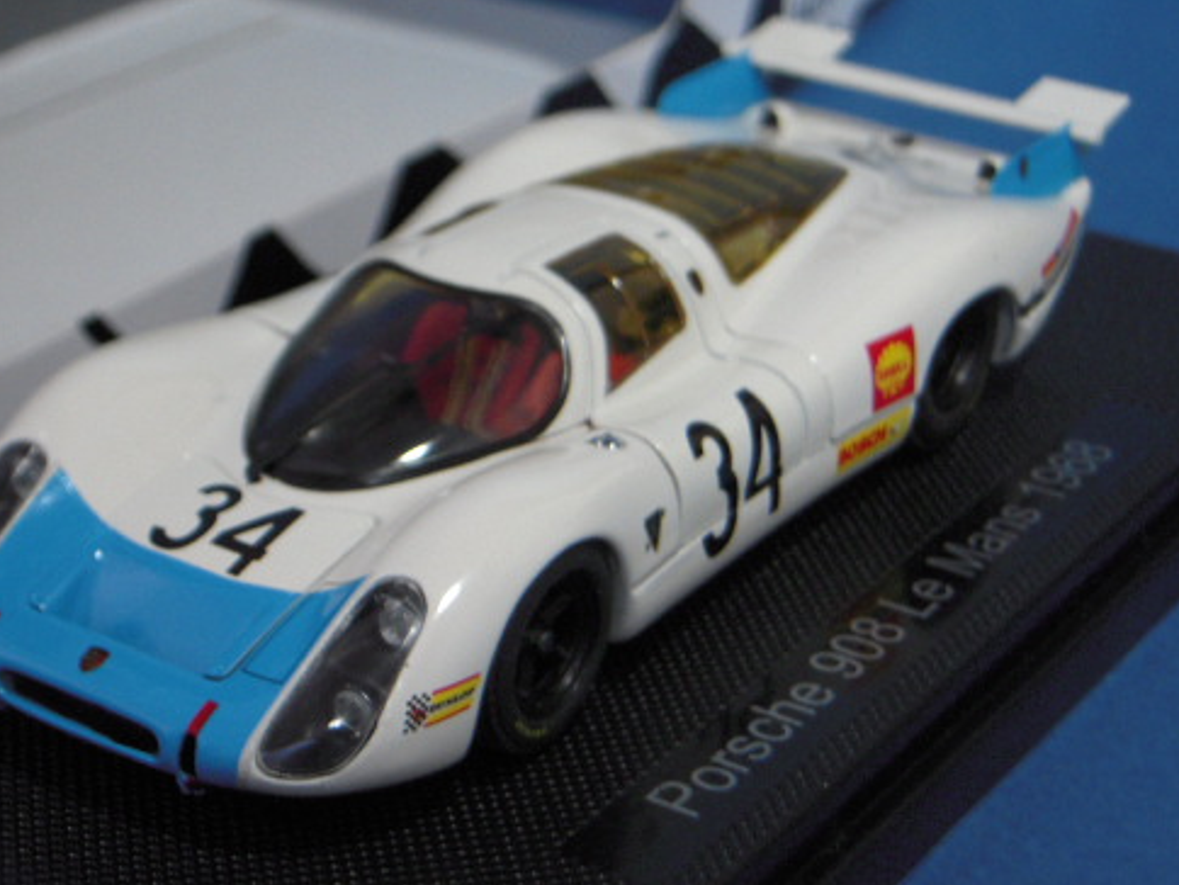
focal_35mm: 91
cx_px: 506
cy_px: 418
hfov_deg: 21.5
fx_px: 3100
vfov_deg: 16.2
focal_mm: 12.3
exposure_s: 1/20
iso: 400
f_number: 4.2
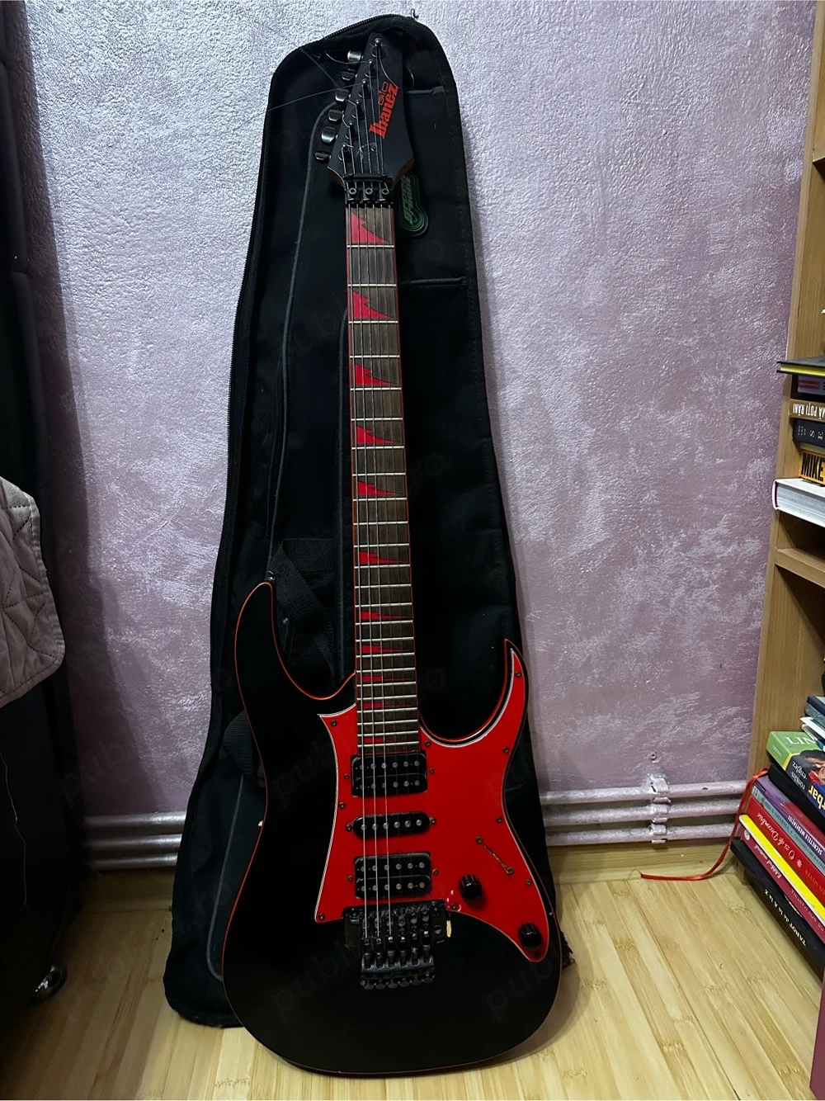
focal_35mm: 24
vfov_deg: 71.6
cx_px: 412
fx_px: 763
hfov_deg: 56.8
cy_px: 550
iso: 1000
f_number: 1.78
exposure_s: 1/33
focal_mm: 6.86
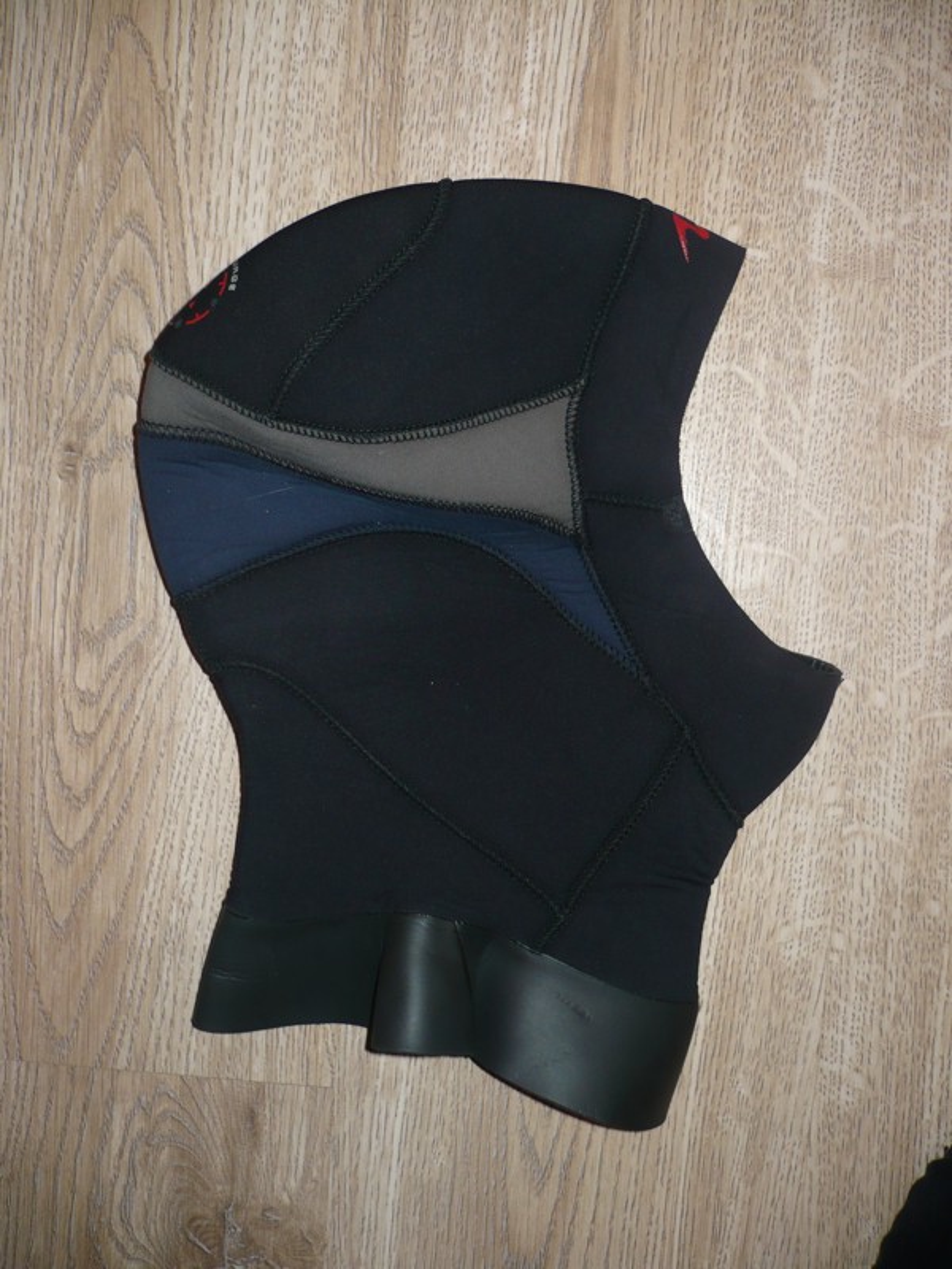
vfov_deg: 52.6
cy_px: 634
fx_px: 1283
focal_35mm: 35
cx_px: 476
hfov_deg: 40.7
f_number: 2.8
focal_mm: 5.8
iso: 100
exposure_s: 1/30
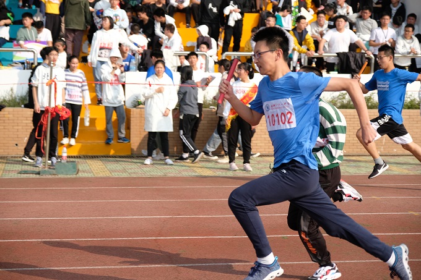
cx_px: 210
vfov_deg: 16.4
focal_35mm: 83
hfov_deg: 24.5
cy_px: 140
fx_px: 970
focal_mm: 55
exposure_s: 1/1600
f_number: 2.8
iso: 200
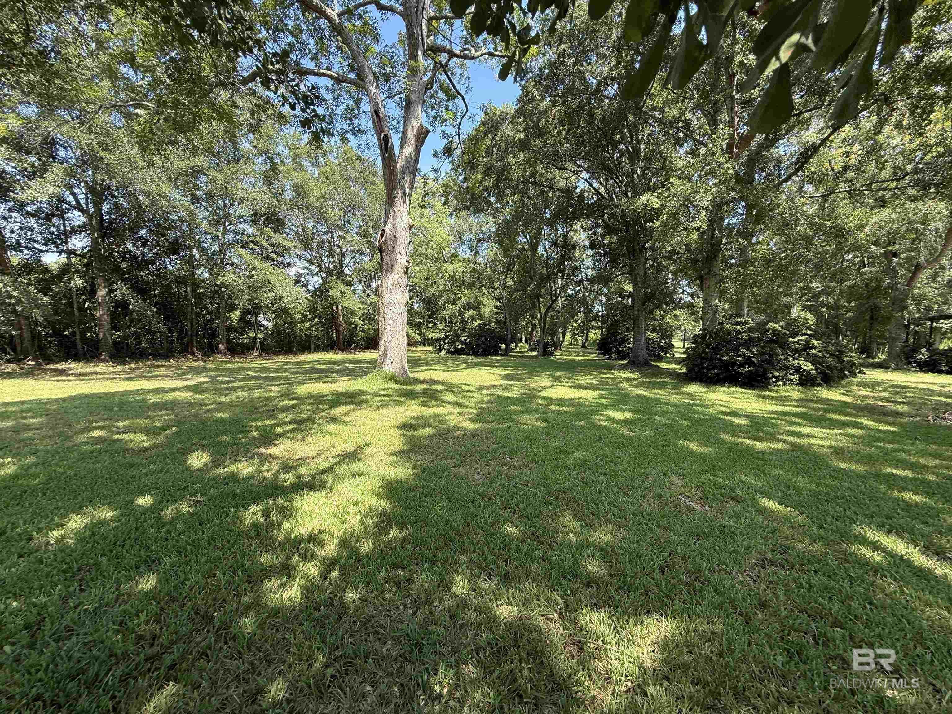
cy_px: 357
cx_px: 476
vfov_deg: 85.7
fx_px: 385
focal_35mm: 14
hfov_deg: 102.1
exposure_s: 1/308
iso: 50
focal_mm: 2.22
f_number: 2.2
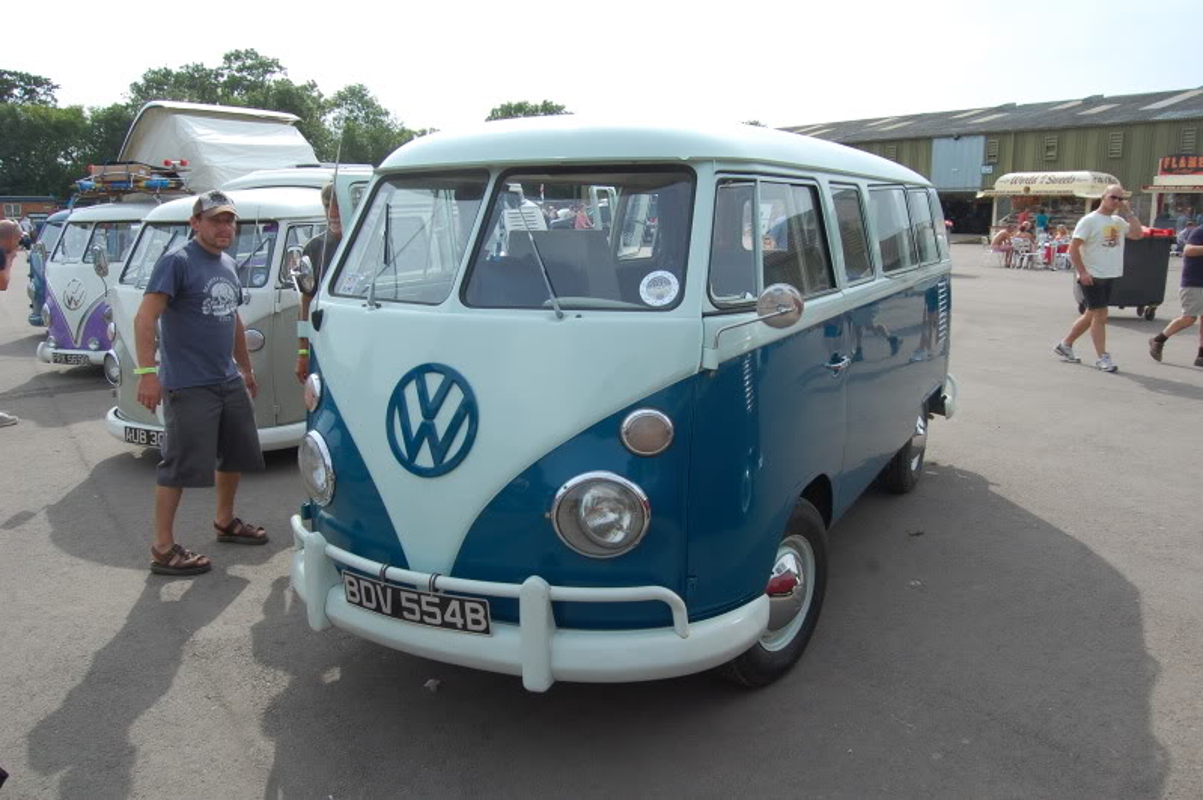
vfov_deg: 47.8
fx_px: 901
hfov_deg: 67.4
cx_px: 602
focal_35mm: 27
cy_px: 400
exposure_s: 1/250
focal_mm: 18
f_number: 8
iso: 200
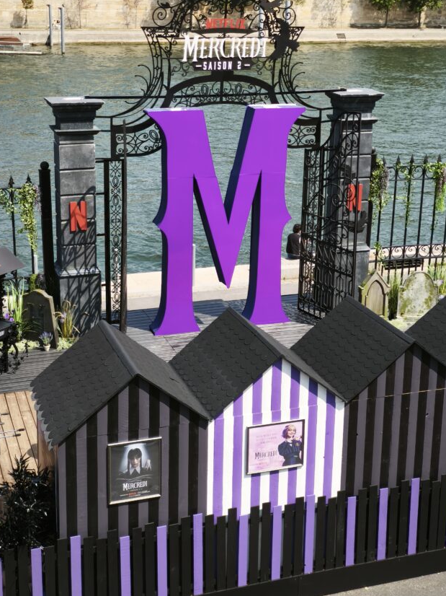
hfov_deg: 23.6
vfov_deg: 31.1
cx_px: 233
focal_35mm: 62
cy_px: 240
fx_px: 1066
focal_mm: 7.1
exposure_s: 1/1332
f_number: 1.9
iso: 125
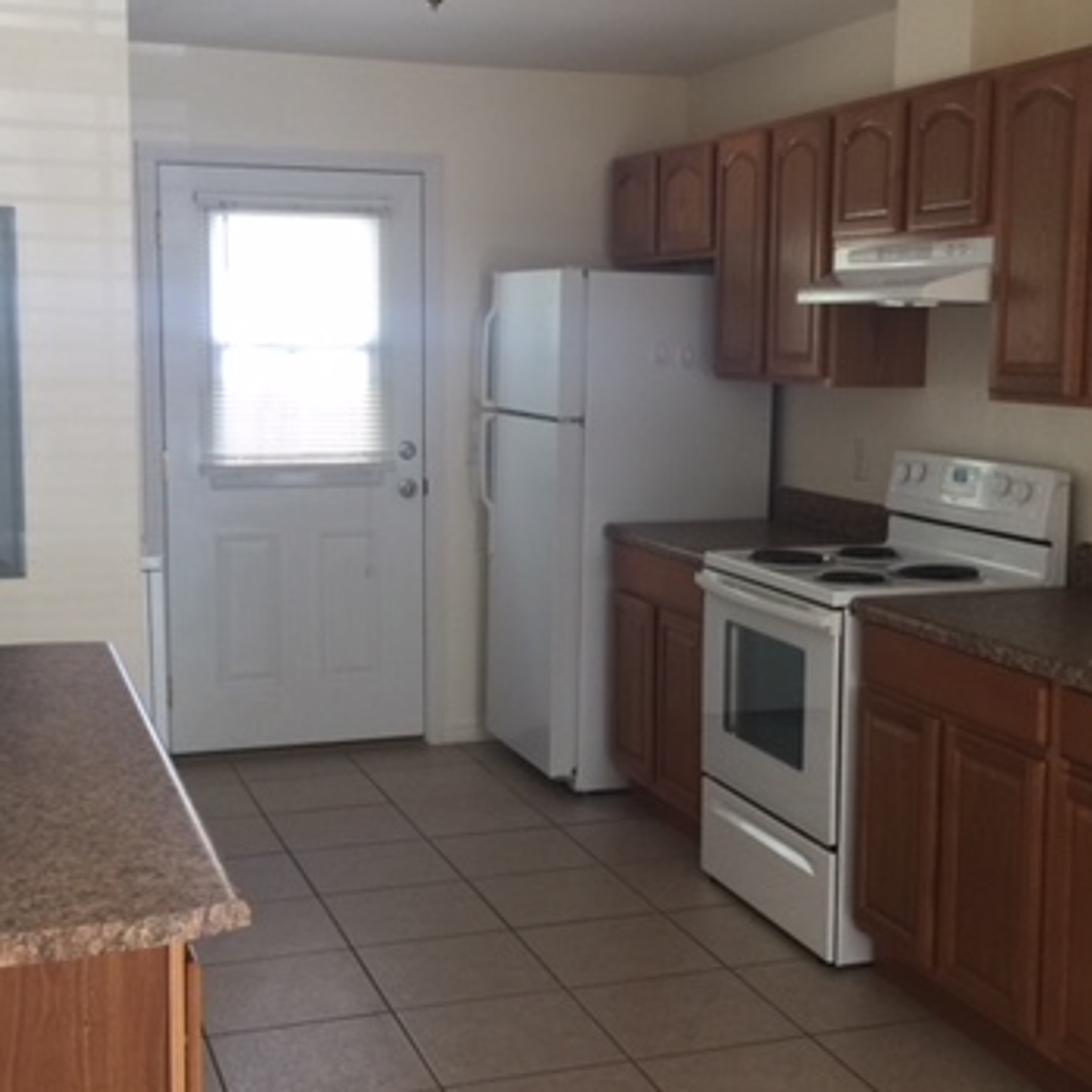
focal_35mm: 47
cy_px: 557
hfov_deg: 36.1
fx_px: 1677
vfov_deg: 36.1
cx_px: 569
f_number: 2.2
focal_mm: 4.15
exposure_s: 1/30
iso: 50
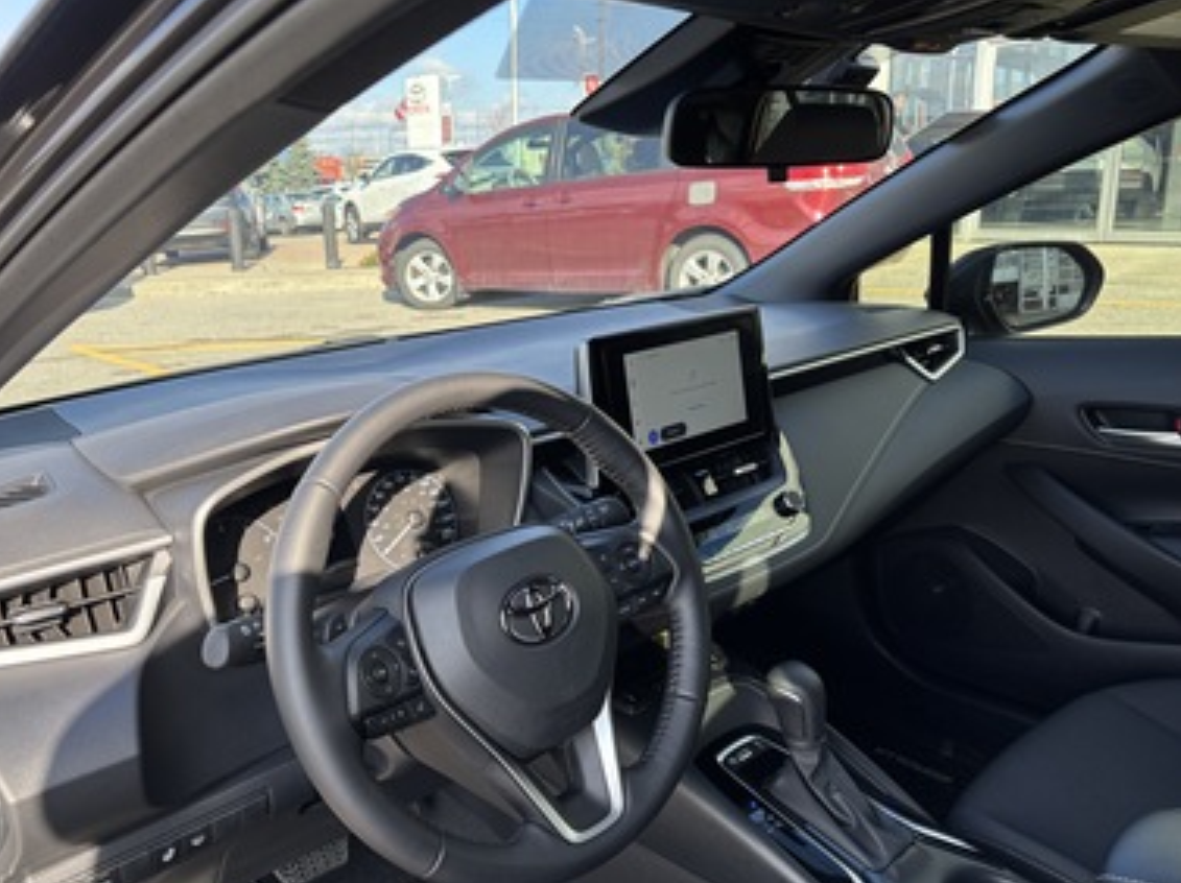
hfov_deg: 61.6
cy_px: 462
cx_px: 529
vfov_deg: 48.1
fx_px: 988
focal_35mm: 29
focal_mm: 5.96
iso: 50
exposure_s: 1/396
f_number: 1.6
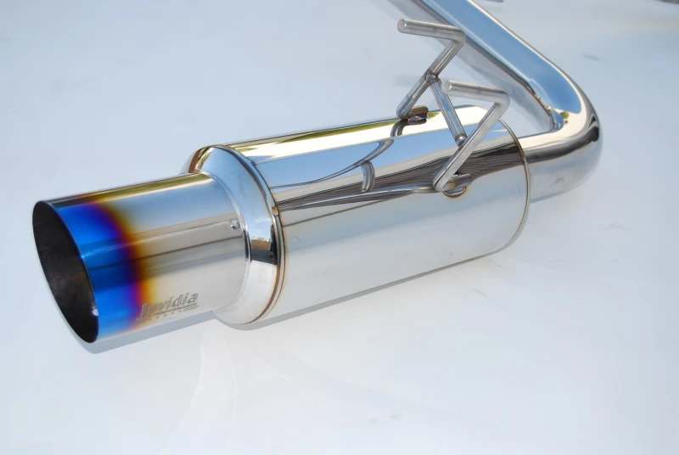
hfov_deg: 35.0
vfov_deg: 23.9
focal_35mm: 57
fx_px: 1077
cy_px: 228
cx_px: 340
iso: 100
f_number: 5.6
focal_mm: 38
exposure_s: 1/200
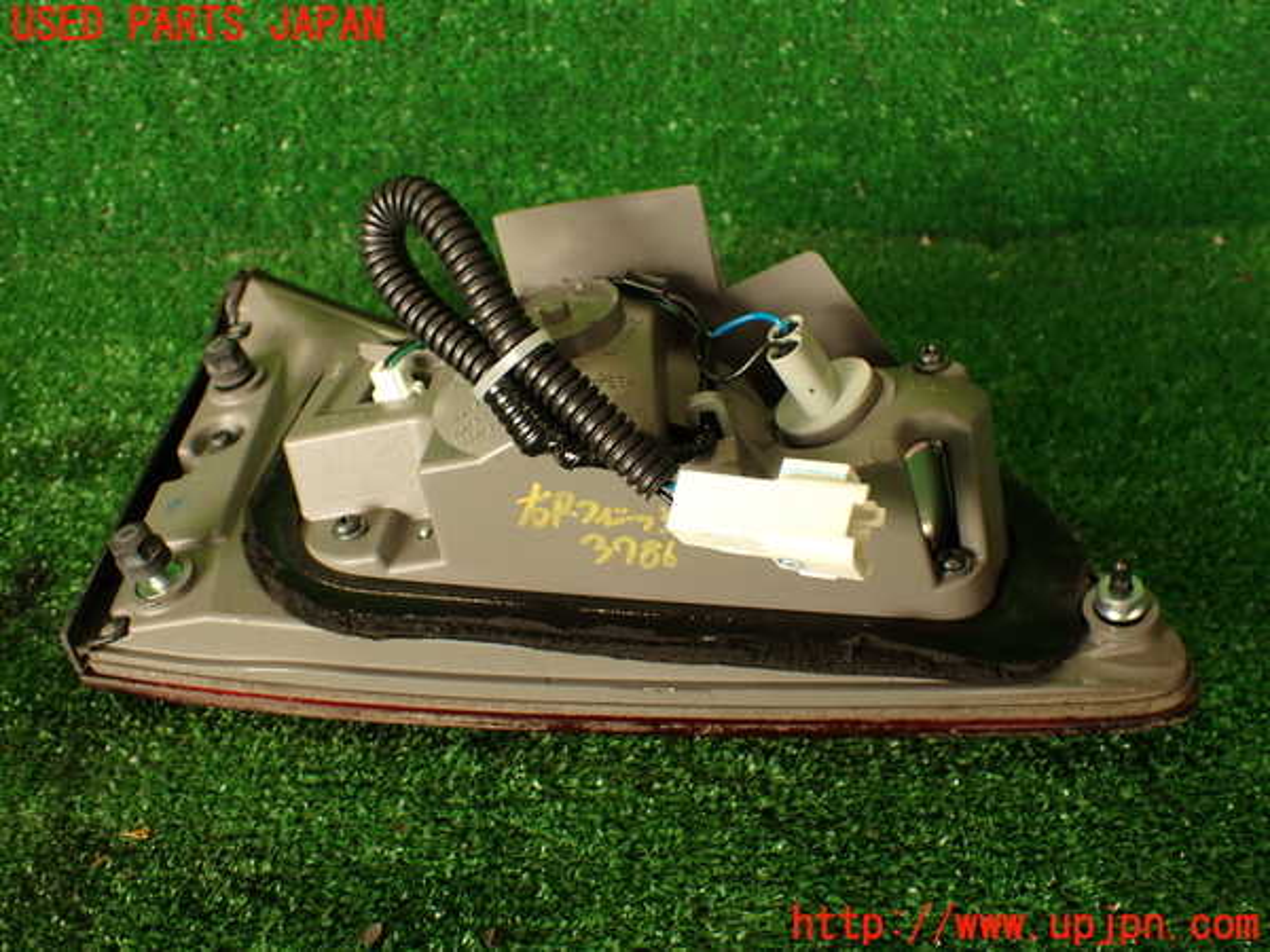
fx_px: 1174
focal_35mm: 32
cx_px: 635
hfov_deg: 56.8
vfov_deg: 44.2
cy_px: 476
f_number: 2.4
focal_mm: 5.79
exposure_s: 1/60
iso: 125
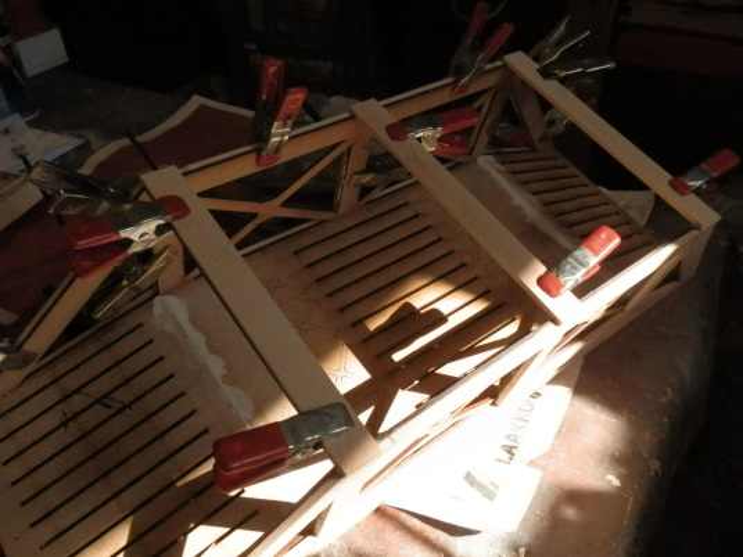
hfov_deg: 63.4
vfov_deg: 49.7
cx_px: 372
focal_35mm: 28
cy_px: 278
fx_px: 601
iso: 400
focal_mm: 5
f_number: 3.1
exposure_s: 1/1600
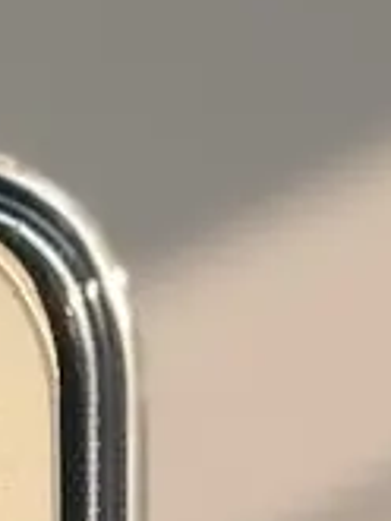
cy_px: 1427
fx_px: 5610
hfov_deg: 3.9
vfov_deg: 5.1
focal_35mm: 373
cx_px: -505
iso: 100
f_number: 1.78
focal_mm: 6.76
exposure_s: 1/2865
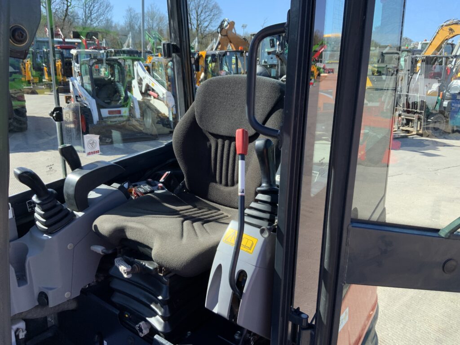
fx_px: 385
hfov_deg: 61.7
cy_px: 172
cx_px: 230
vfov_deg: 48.2
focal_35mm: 29
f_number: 1.8
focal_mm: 3
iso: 16
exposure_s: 1/461
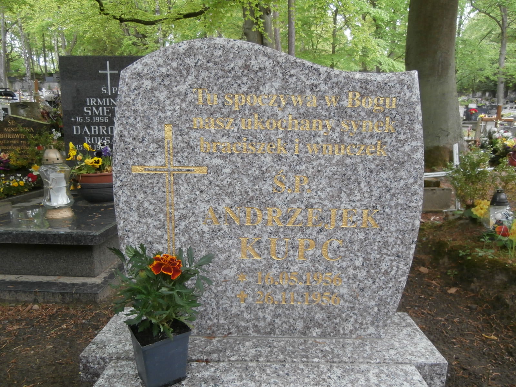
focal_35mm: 24
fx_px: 358
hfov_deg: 71.6
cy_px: 194
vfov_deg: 56.8
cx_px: 258
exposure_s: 1/30
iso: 160
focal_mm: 4.2
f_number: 3
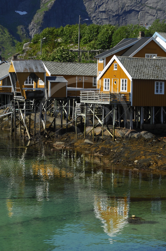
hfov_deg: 11.7
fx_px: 812
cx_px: 83
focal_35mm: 117
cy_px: 126
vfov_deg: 17.5
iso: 100
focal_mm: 78
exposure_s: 1/320
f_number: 7.1
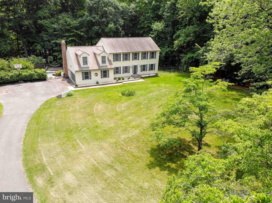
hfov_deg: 71.6
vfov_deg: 56.8
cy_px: 102
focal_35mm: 24
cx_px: 136
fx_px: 188
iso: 107
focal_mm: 4.5
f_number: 2.8
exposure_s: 1/339
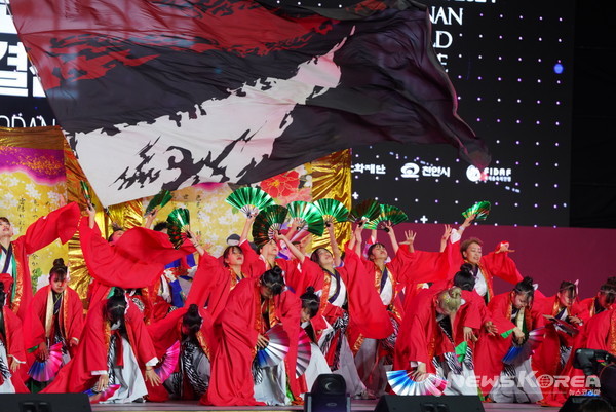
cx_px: 308
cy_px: 206
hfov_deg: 12.6
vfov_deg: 8.4
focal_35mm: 163
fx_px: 2791
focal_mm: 163
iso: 1600
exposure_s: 1/640
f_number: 4
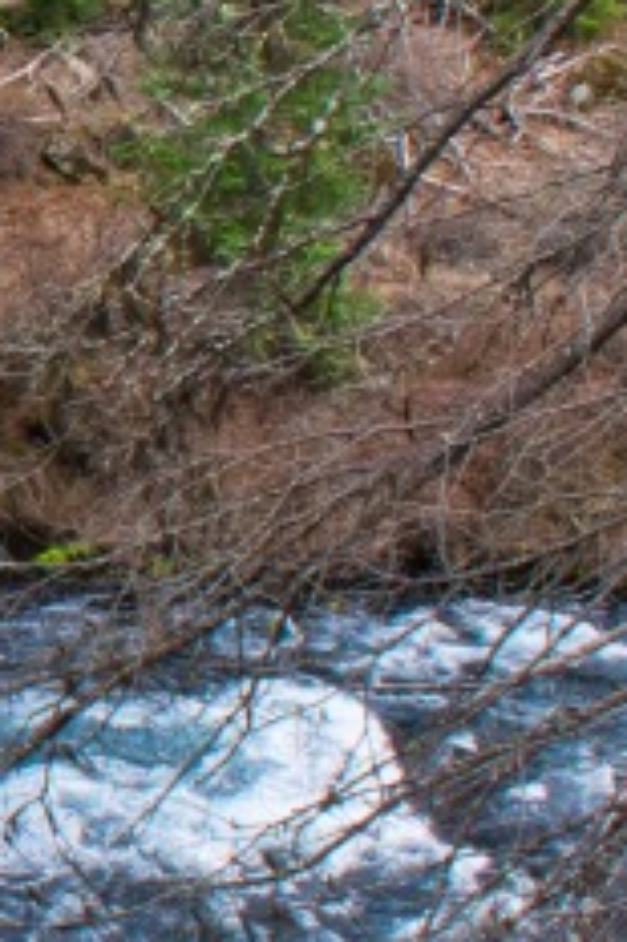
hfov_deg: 8.8
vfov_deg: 14.7
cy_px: 160
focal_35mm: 139
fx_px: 3636
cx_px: -930
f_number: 9
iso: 400
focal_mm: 18
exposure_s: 1/160
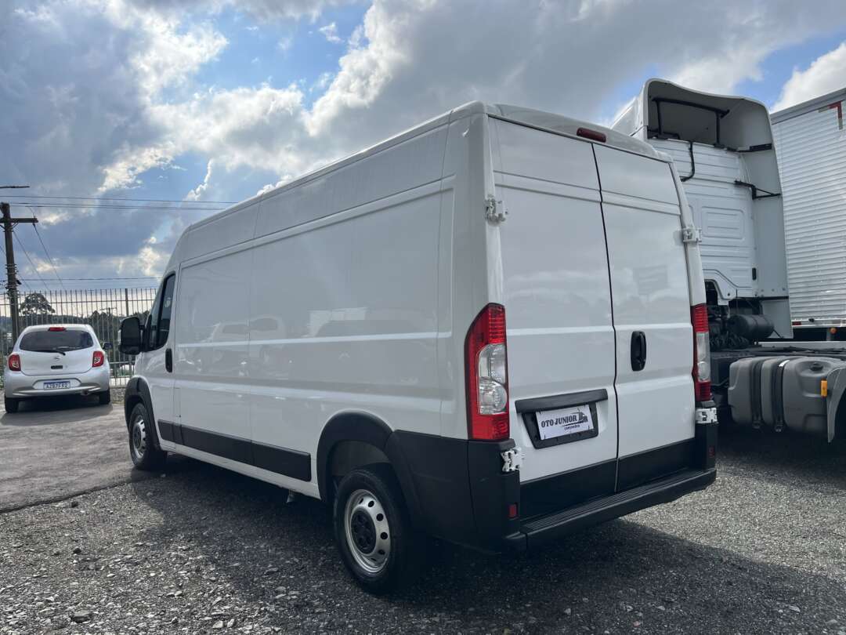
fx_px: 635
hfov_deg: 67.3
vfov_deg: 53.1
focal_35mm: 26
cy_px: 318
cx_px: 423
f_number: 1.6
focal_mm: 5.1
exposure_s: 1/3311
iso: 50
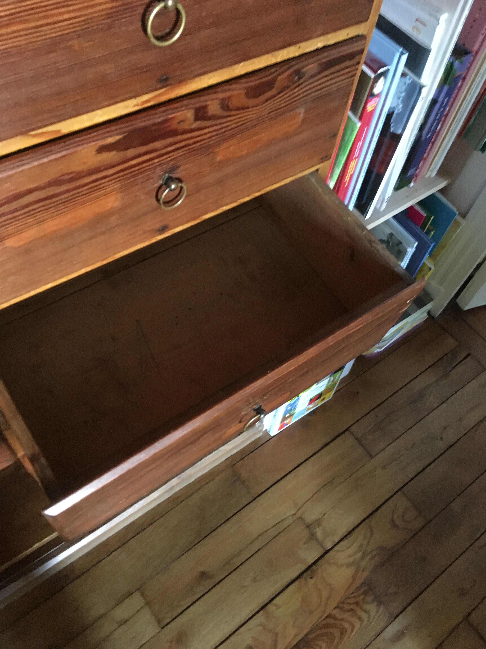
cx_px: 243
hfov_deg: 48.2
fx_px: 543
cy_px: 324
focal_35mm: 29
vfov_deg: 61.7
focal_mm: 4.15
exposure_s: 1/17
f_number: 2.2
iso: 400
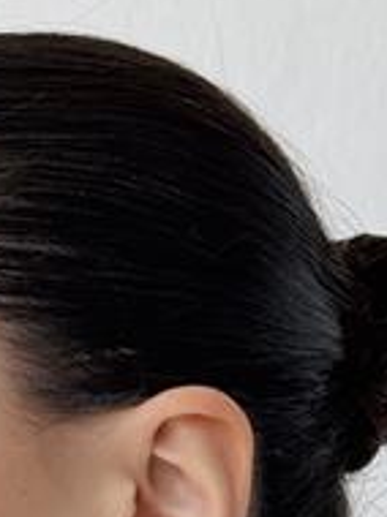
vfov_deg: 14.1
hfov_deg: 10.9
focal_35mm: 135
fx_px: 2017
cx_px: 27
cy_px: 660
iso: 64
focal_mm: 6.76
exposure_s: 1/329
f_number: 1.78
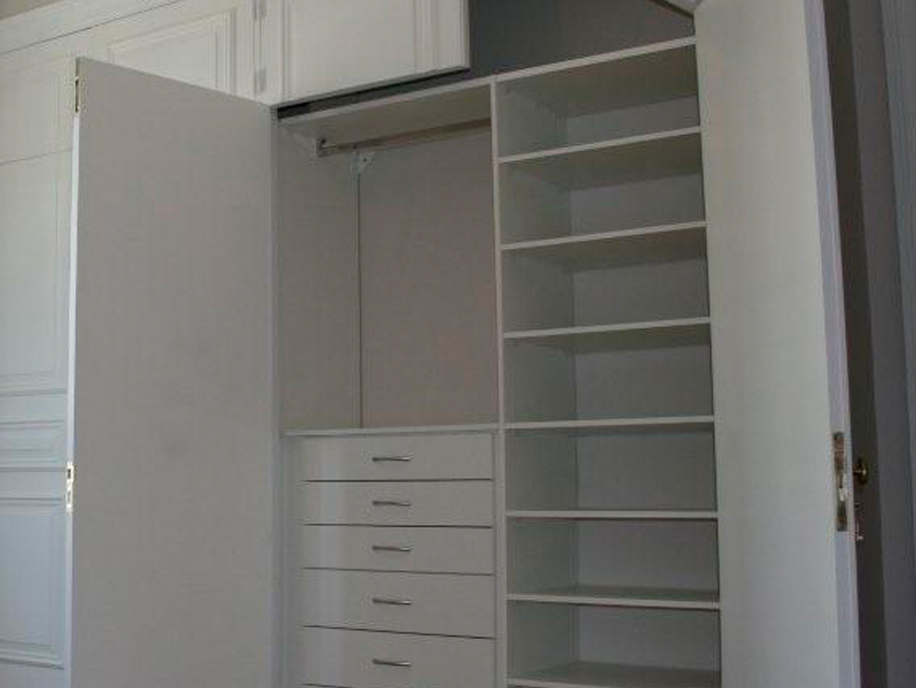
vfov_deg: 32.2
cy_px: 318
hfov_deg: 40.9
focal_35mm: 45
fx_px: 1191
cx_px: 232
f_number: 2.2
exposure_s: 1/33
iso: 125
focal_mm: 4.15
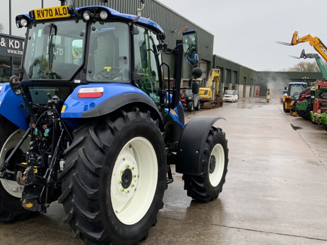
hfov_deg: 44.5
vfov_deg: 34.3
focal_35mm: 42
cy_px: 128
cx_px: 126
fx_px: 397
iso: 50
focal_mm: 3
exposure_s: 1/122
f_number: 1.8
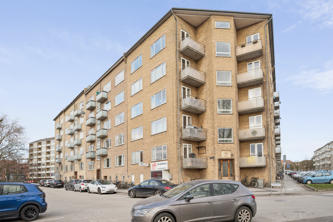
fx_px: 190
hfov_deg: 82.6
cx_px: 166
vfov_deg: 60.7
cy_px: 111
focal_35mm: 20
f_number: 6.3
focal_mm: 20.5
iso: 160
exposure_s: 1/125
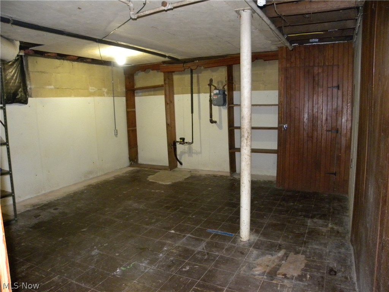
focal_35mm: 26
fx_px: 292
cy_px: 146
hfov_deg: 67.3
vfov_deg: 53.1
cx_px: 194
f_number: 2.8
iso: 400
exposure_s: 1/30
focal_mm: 4.6
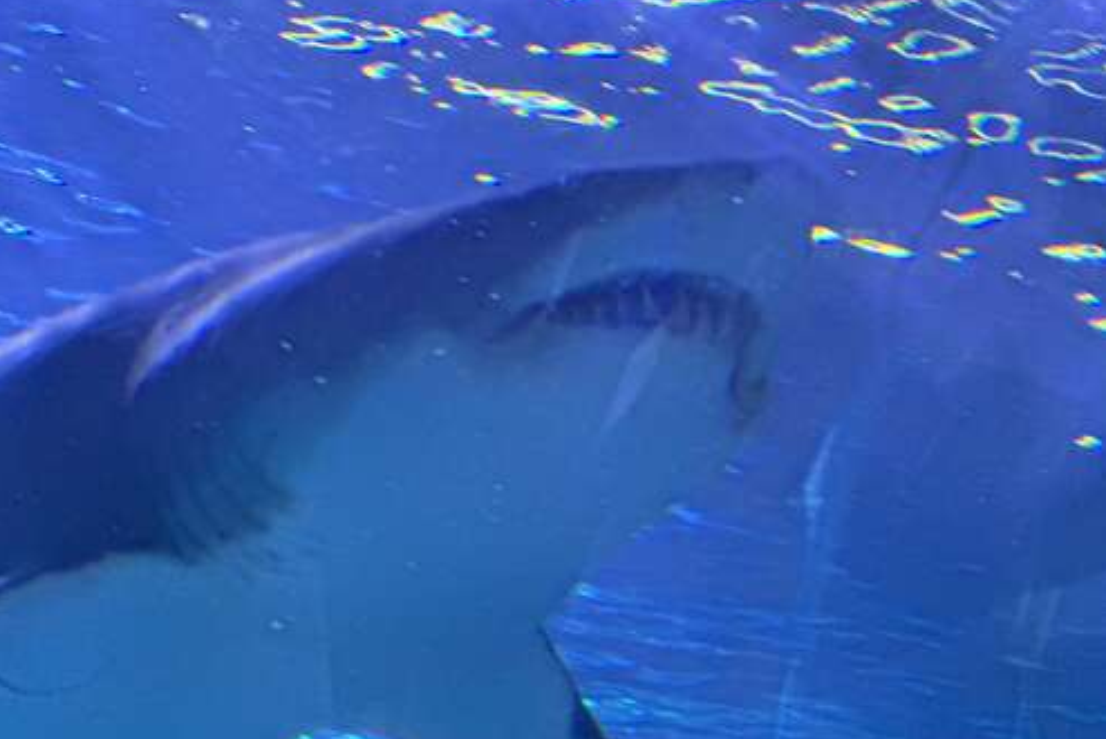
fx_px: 2490
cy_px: 391
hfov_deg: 25.0
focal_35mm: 81
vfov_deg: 16.9
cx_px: 551
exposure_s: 1/57
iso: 640
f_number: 2.8
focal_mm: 9
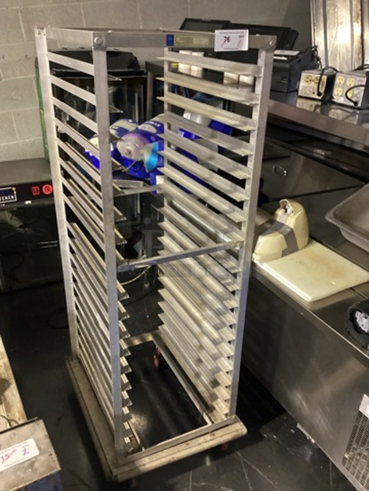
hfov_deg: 45.5
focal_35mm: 31
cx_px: 184
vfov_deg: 58.3
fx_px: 440
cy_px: 246
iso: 800
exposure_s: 1/20
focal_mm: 3.3
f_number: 2.4
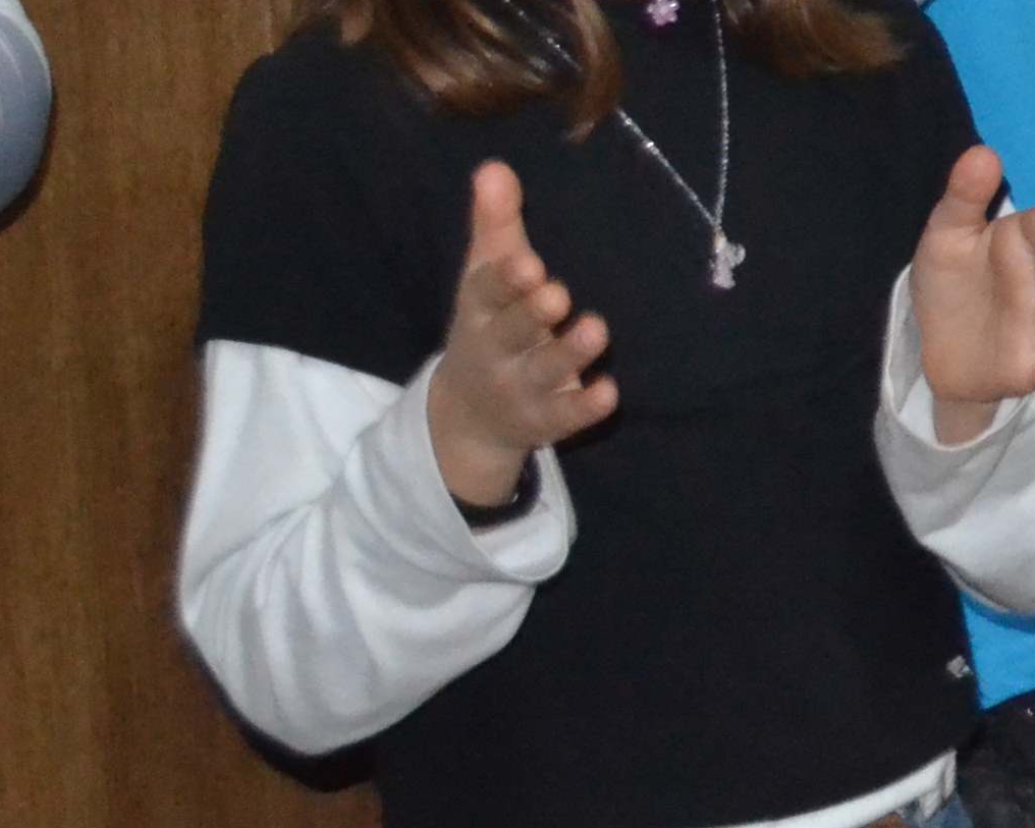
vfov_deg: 8.2
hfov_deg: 9.7
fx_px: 5671
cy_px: -395
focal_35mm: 185
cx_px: 2116
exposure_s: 1/60
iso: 3200
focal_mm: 29
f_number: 4.5
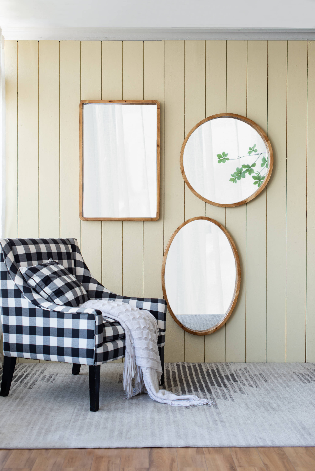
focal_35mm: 50
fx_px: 656
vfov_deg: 39.6
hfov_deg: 27.0
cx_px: 158
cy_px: 236
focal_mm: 50
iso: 200
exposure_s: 1/20
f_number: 4
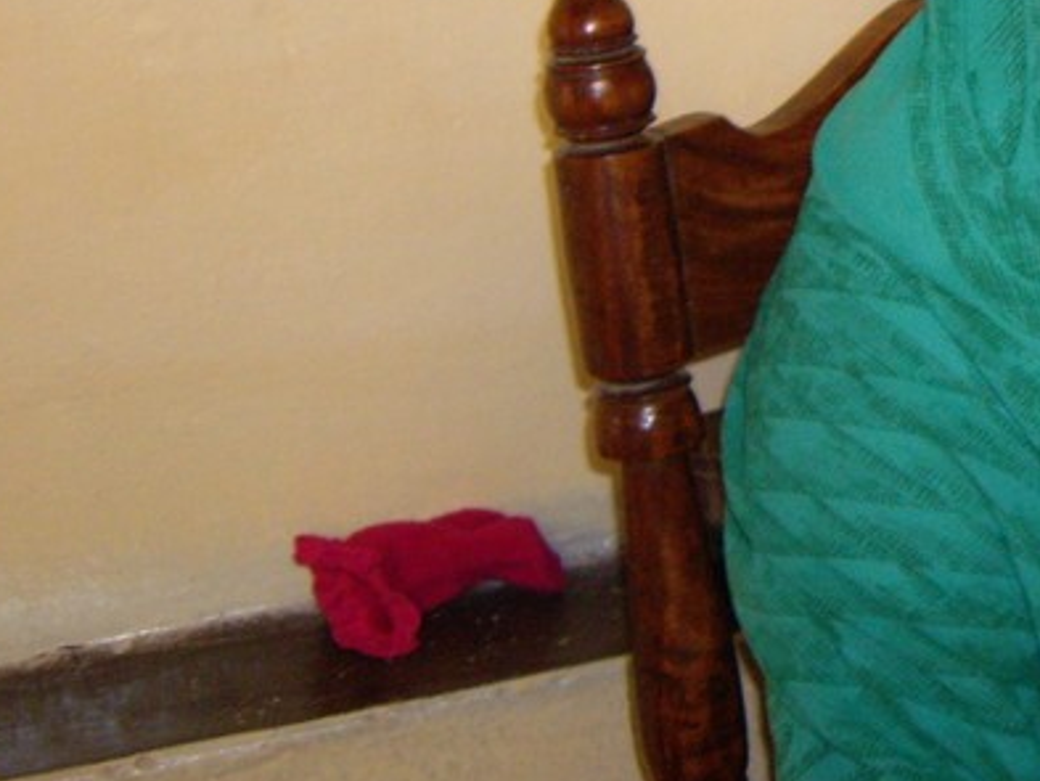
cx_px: 1321
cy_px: -124
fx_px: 2975
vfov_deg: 14.5
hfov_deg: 18.5
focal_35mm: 99
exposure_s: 1/60
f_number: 2.7
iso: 200
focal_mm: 6.2
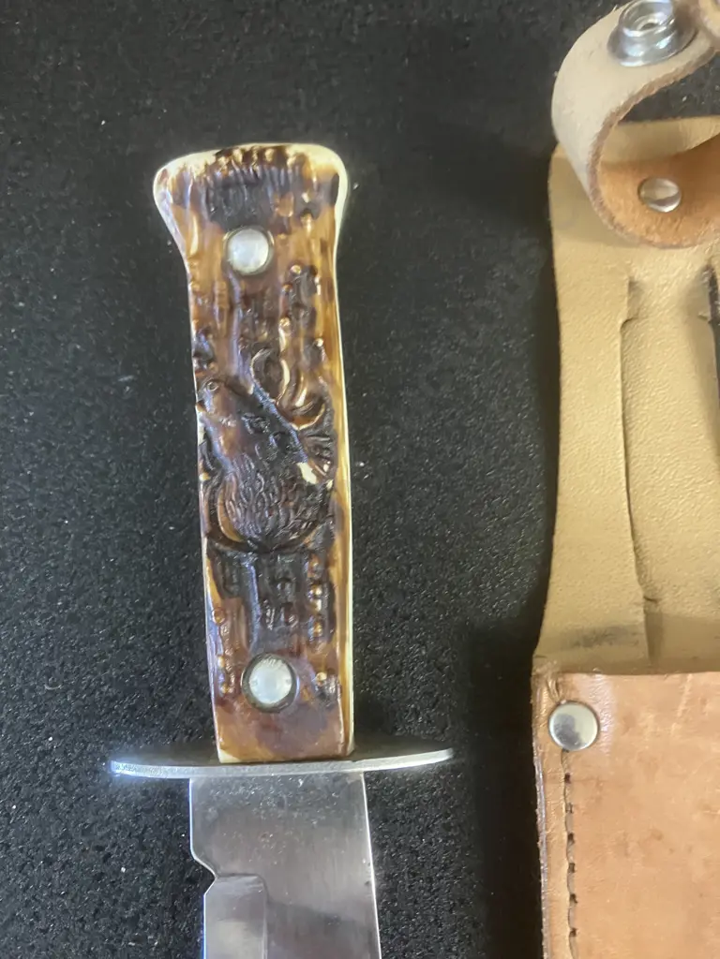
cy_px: 480
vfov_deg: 63.4
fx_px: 777
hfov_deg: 49.7
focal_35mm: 28
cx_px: 360
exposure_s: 1/25
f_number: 1.8
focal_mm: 3.99
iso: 500
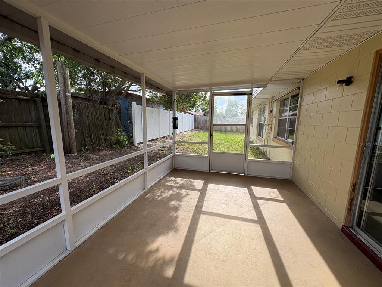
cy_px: 144
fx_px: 154
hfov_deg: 102.1
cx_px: 191
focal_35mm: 14
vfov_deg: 85.7
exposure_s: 1/479
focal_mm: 2.22
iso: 50
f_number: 2.2
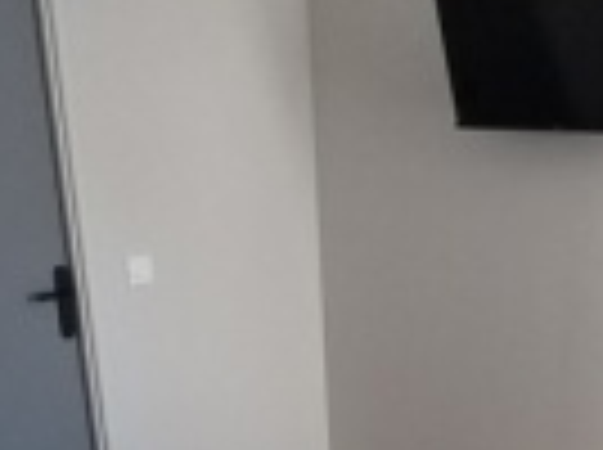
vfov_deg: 23.4
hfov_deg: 31.8
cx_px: 428
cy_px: 446
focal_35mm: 60
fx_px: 1043
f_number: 2.2
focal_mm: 1.42
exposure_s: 1/33.3
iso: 385
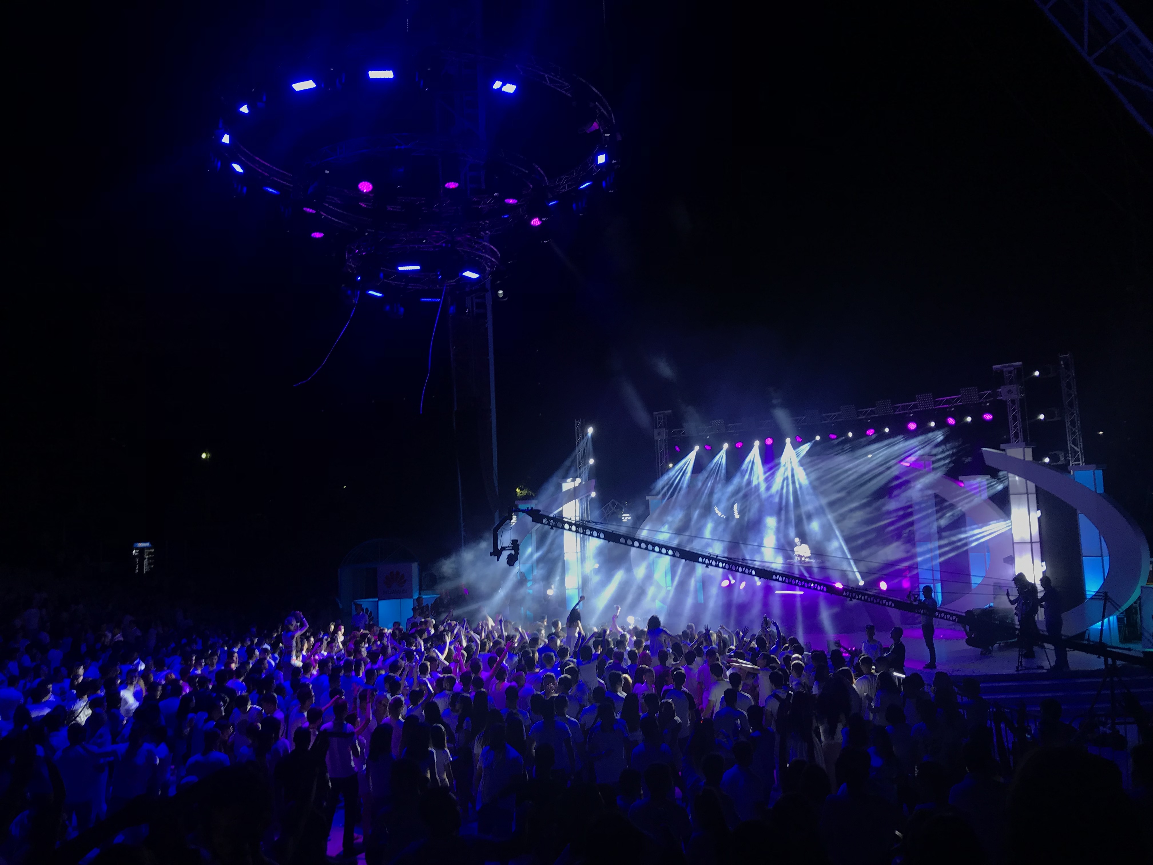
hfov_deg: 63.4
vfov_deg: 49.7
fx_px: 933
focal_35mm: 28
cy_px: 432
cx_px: 576
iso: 25
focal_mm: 3.99
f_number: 1.8
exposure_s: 1/50
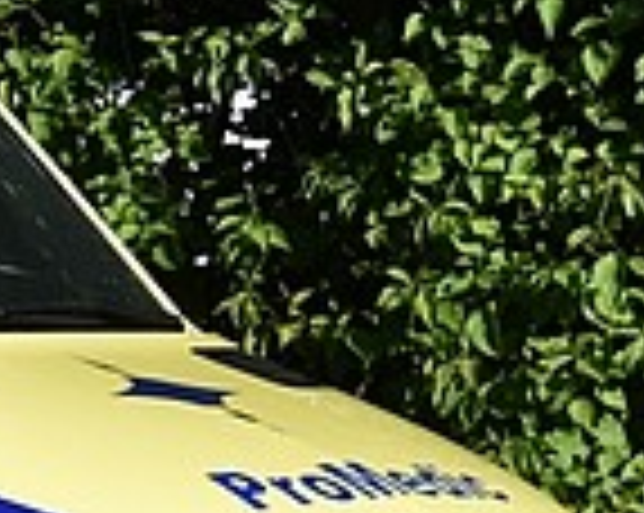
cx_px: -1252
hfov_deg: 4.1
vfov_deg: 3.4
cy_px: 288
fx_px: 8775
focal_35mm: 461
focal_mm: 78
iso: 200
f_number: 10
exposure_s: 1/400
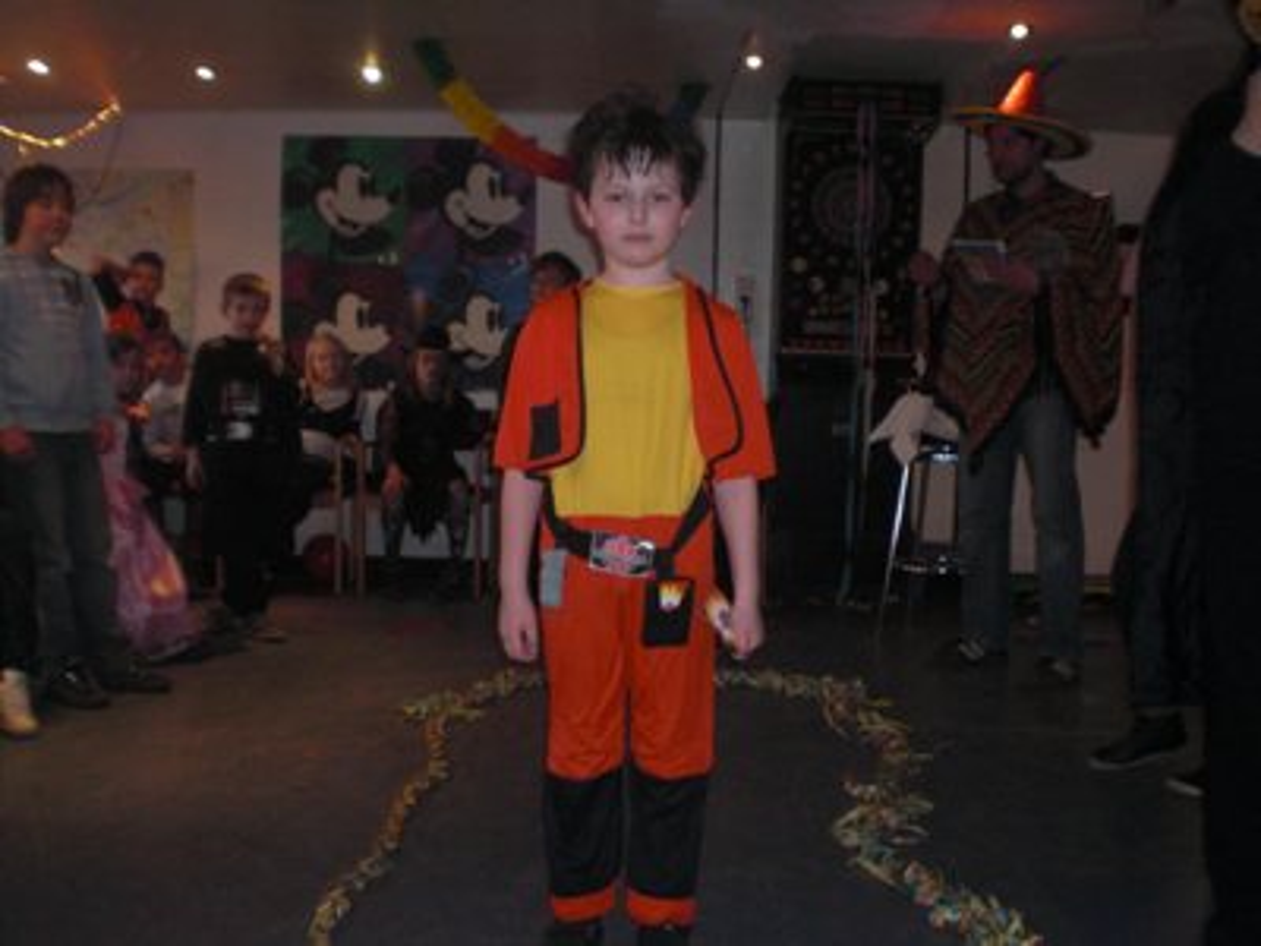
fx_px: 1384
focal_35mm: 38
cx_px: 630
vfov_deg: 37.7
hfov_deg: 49.0
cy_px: 473
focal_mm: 6.3
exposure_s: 1/30
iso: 200
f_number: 3.1
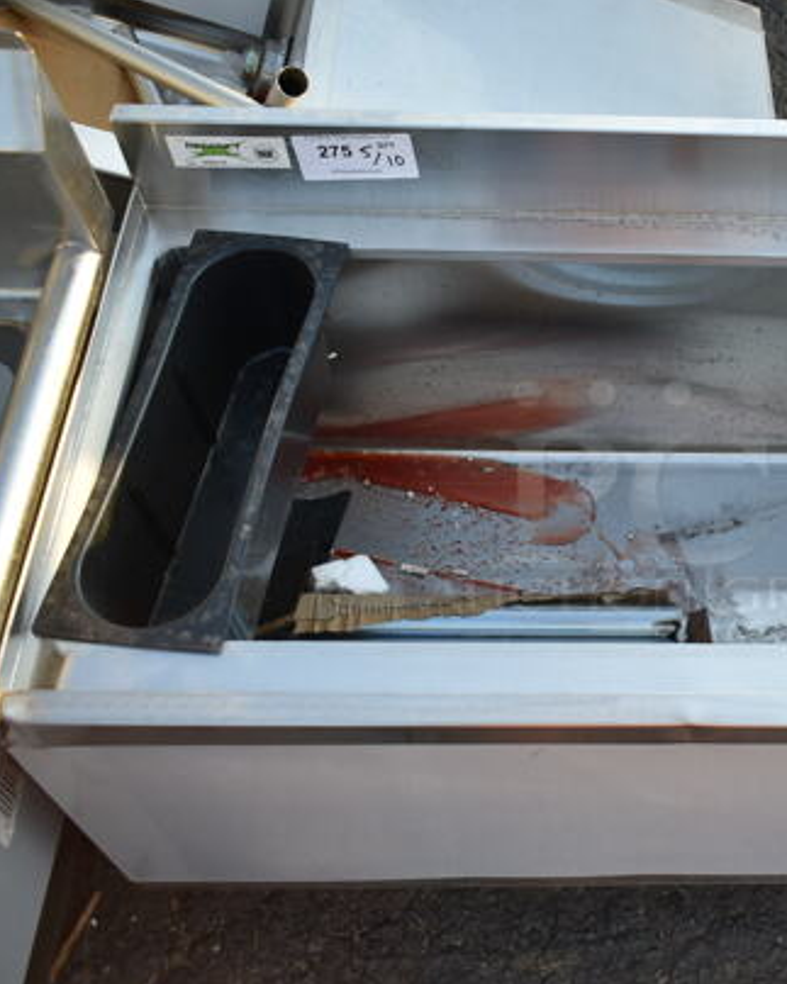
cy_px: 492
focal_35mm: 45
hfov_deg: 32.3
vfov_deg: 41.4
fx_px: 1302
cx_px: 677
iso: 110
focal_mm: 21
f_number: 3.8
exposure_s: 1/125
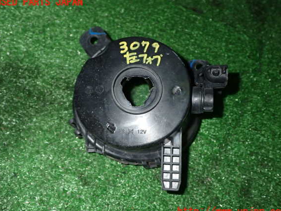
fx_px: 325
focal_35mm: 40
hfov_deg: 46.8
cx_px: 141
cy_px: 107
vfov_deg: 36.0
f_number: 8
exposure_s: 1/40
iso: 400
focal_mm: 6.83
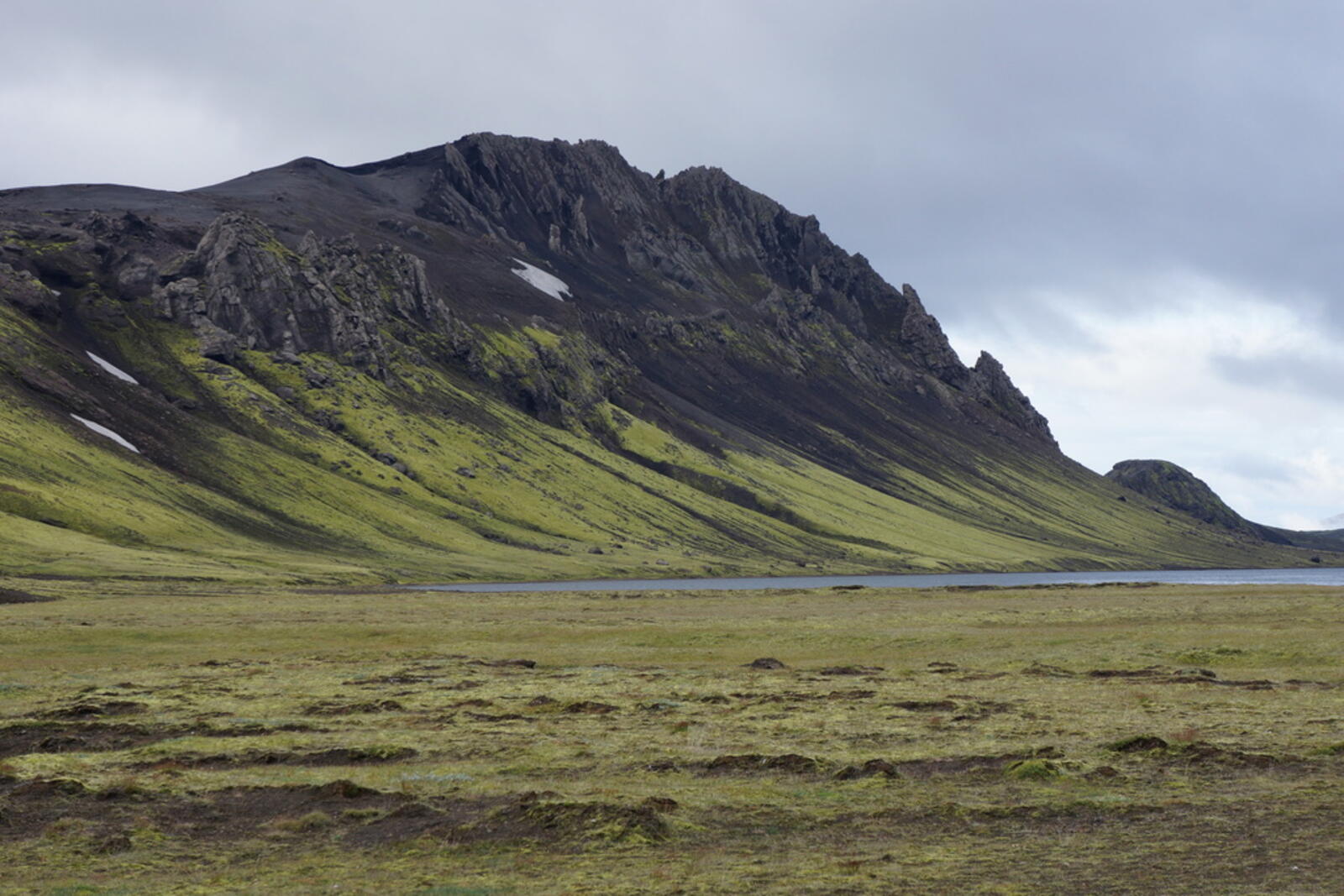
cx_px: 672
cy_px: 448
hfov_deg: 24.8
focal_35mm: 82
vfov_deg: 16.7
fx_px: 3061
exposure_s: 1/200
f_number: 8
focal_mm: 55
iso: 200
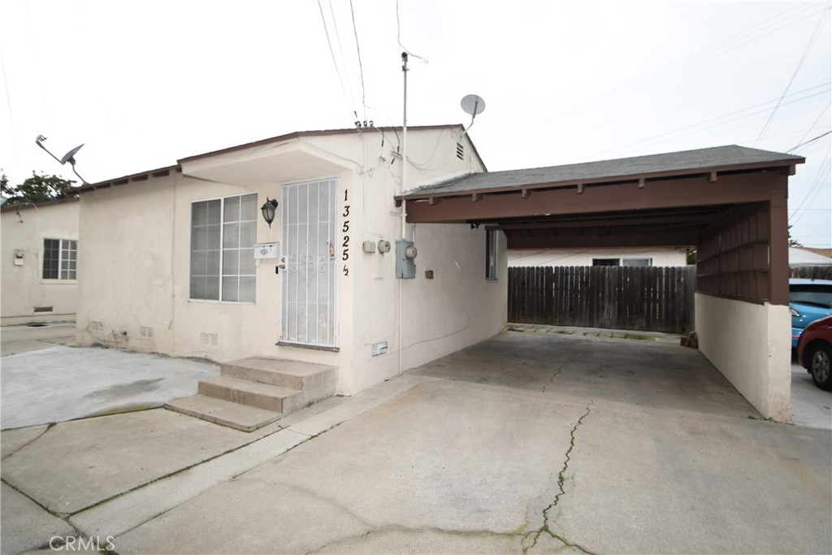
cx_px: 416
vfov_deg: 73.8
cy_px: 278
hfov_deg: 96.7
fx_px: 370
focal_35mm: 16
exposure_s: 1/200
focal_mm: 11
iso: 100
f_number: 4
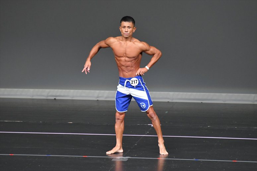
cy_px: 86
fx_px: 2462
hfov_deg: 6.0
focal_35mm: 345
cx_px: 128
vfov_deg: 4.0
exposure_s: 1/400
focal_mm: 230
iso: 5000
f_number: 5.6
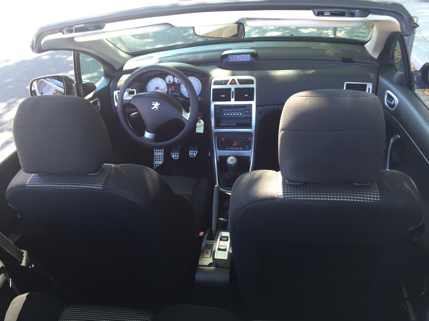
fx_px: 359
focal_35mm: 29
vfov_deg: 48.2
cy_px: 160
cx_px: 214
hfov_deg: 61.7
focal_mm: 4.15
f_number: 2.2
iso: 32
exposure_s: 1/50
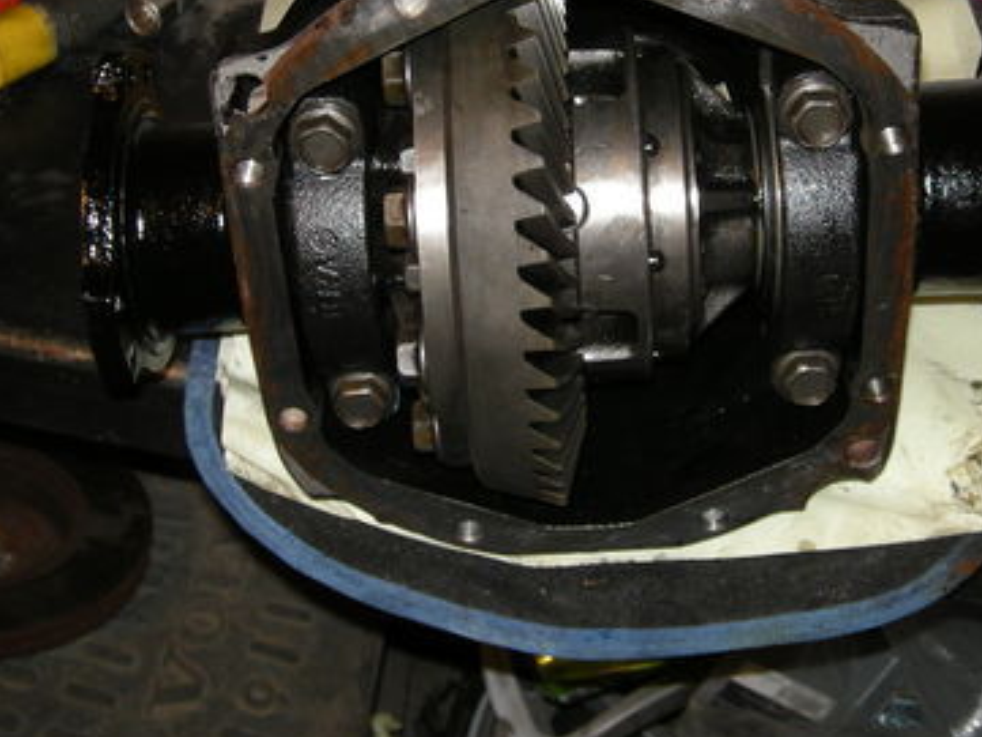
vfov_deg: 23.4
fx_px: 1759
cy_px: 166
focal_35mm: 62
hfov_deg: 31.2
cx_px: 511
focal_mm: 5.7
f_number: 2.8
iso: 64
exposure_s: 1/60
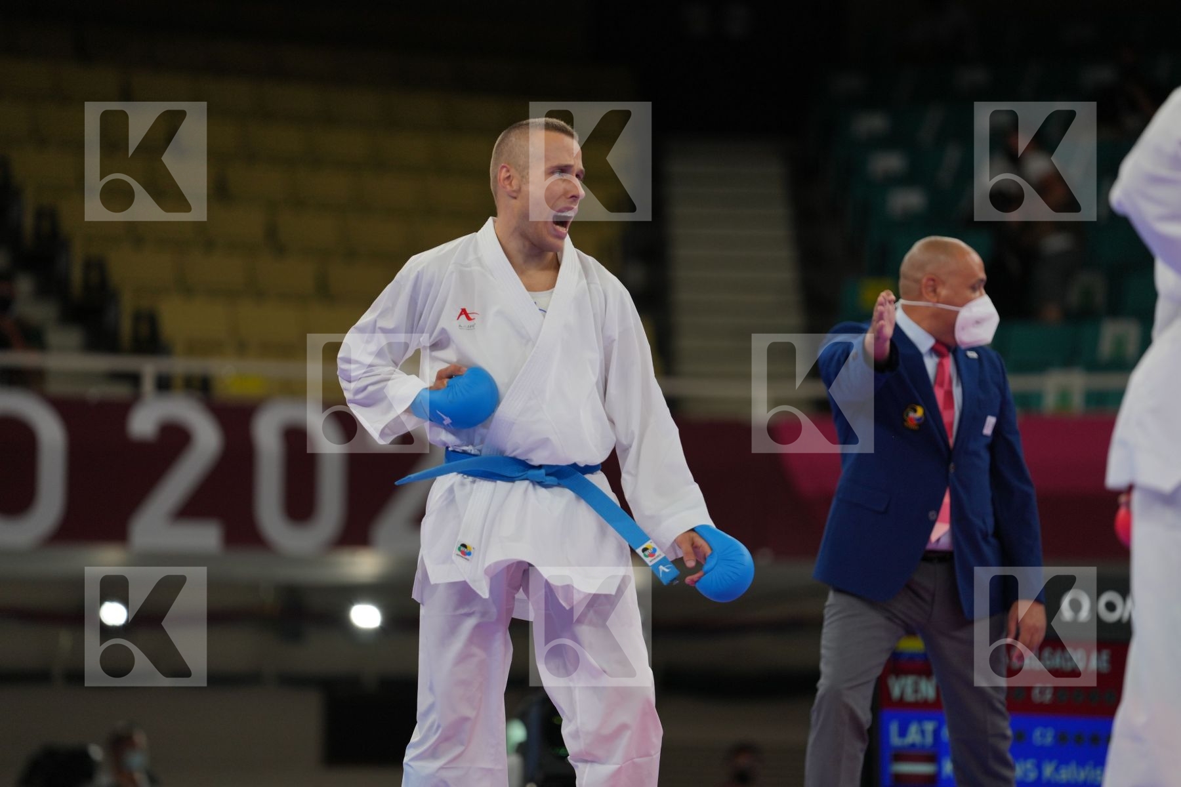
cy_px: 394
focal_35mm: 200
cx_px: 590
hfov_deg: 10.3
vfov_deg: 6.9
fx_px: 6561
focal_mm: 200
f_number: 2.8
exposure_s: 1/1000
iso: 400
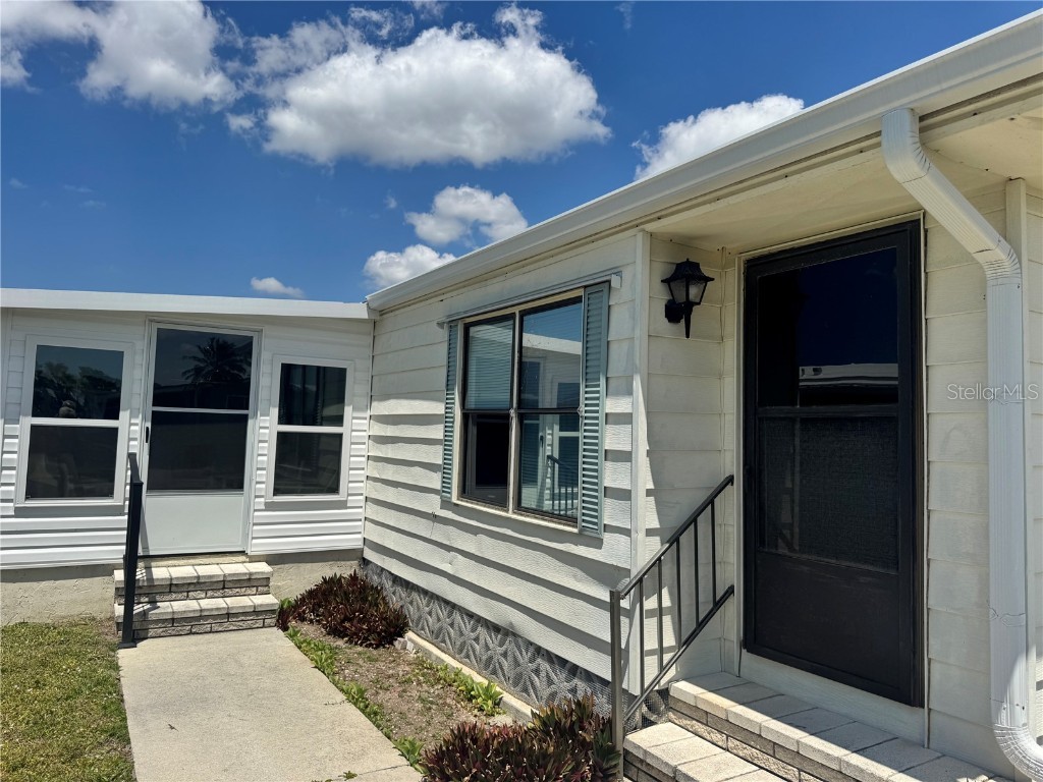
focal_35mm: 24
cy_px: 391
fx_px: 723
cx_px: 522
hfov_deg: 71.6
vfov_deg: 56.8
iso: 80
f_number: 1.78
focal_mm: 6.76
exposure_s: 1/9009
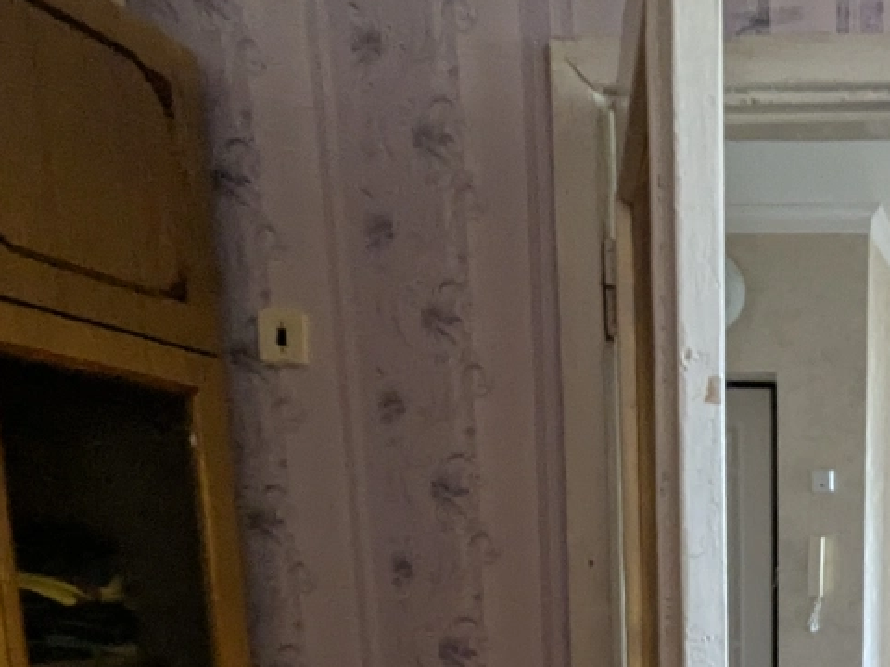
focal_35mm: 34
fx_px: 874
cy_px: 747
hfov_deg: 43.3
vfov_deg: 35.3
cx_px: 953
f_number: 2.2
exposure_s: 1/23.8
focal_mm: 1.95
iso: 591
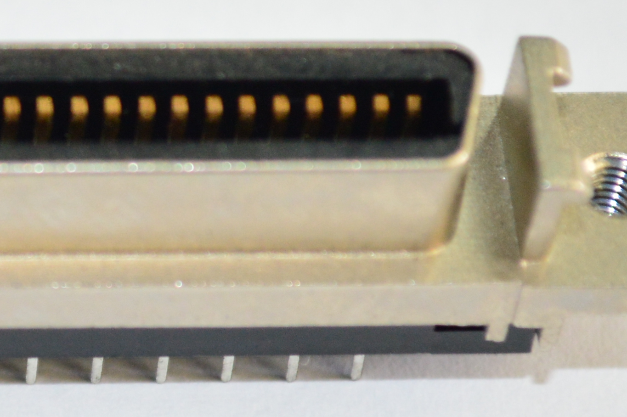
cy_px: 119
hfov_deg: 7.5
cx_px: -55
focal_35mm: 273
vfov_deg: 5.0
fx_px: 4745
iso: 800
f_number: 5.6
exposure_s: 1/100
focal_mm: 55
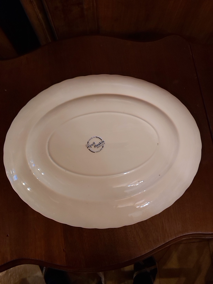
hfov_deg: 53.1
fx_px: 213
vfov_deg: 67.3
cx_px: 106
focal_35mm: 26
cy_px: 142
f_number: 1.7
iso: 400
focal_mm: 3.92
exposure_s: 1/25
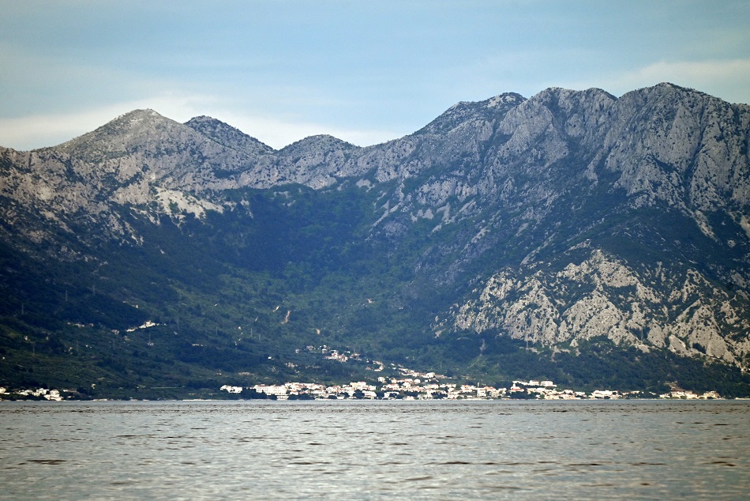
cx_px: 375
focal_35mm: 300
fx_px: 6252
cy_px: 250
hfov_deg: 6.9
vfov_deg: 4.6
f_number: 5.6
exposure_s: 1/1000
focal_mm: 300
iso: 360
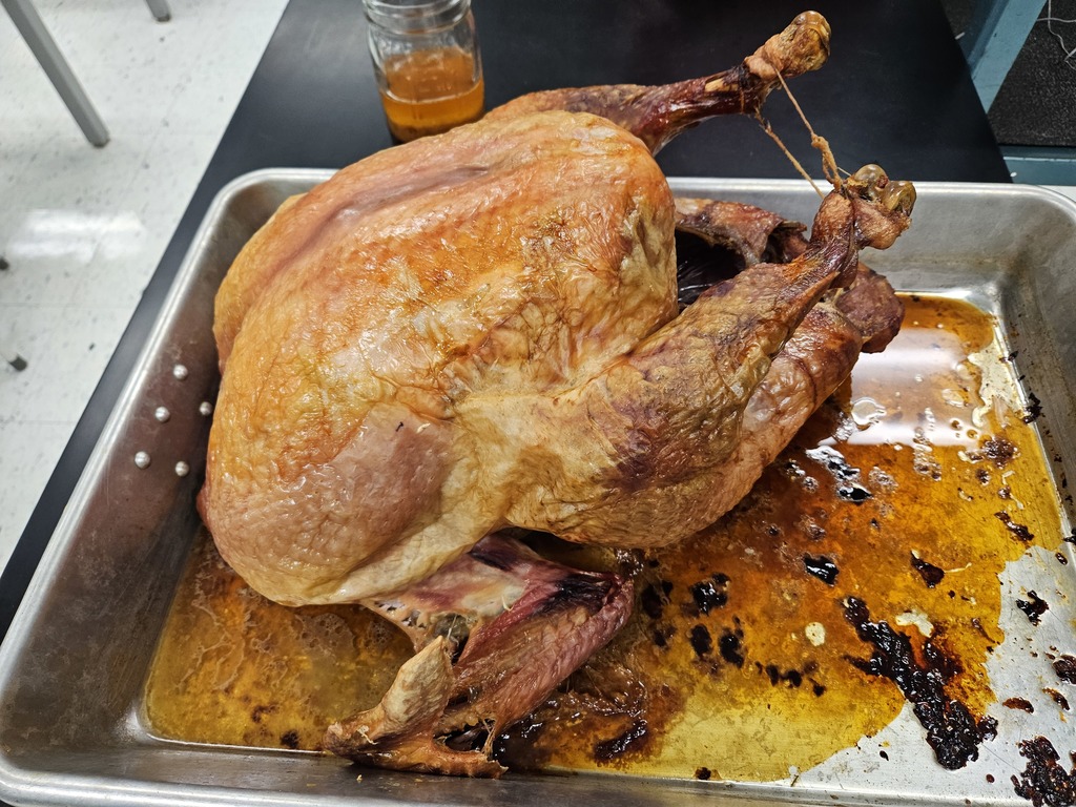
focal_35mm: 23
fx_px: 715
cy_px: 404
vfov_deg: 58.9
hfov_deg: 73.9
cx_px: 538
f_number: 1.8
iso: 320
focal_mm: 5.4
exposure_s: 1/120
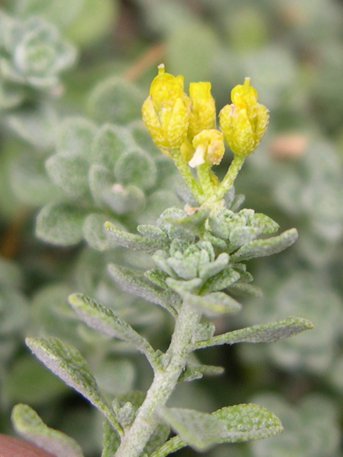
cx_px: 172
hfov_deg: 37.7
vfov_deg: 49.0
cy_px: 228
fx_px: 502
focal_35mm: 38
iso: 100
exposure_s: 1/161
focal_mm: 8
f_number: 2.8
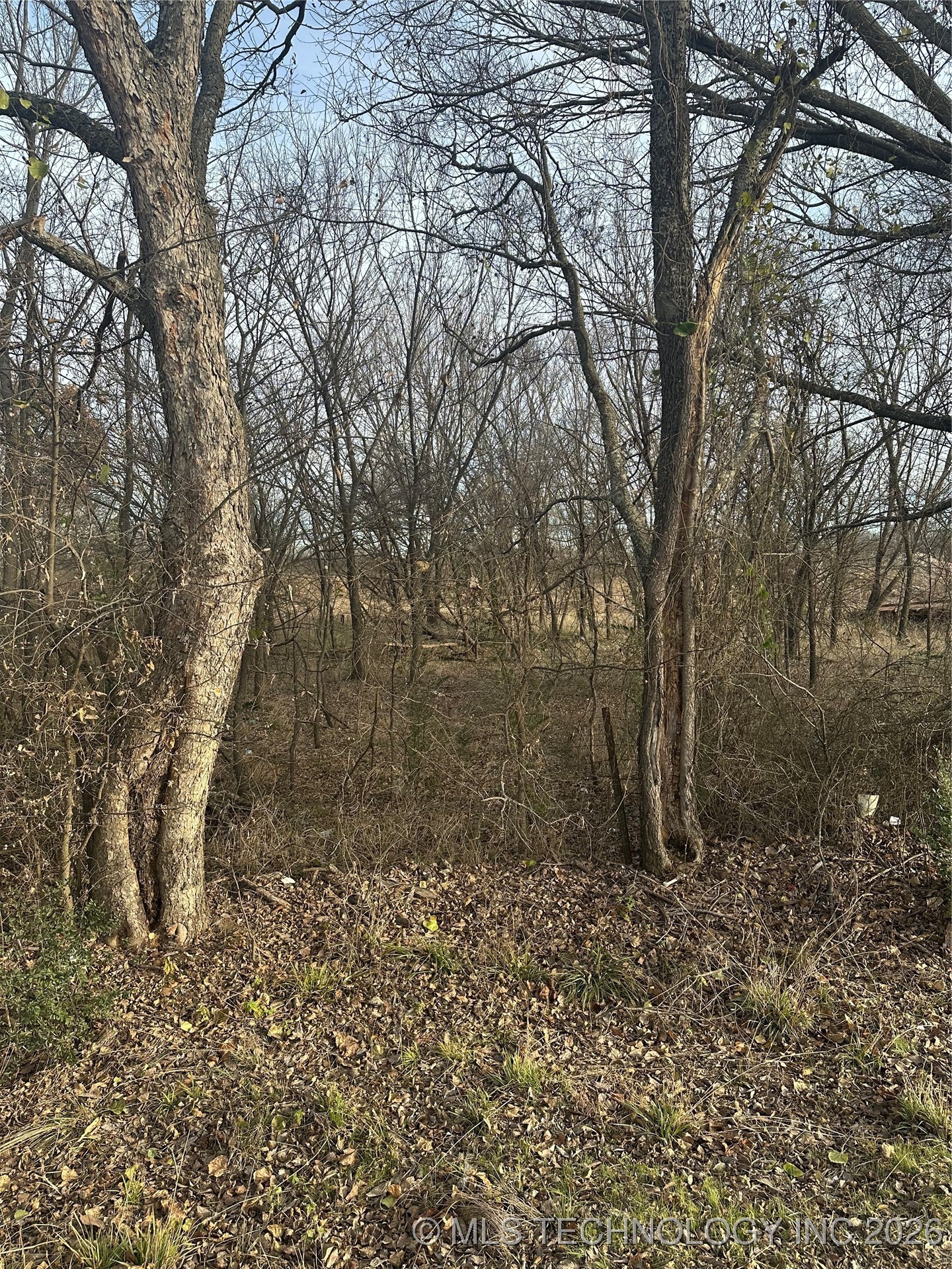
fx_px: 880
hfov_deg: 56.8
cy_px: 634
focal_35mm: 24
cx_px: 476
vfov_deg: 71.6
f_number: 1.78
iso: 80
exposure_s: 1/980
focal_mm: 6.86
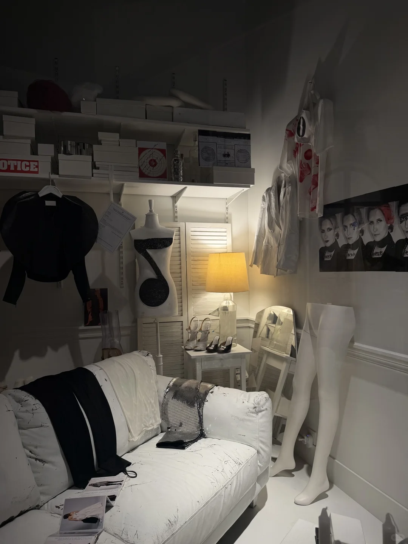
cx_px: 204
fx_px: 377
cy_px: 272
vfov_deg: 71.6
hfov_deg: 56.8
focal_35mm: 24
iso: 80
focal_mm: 6.76
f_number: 1.78
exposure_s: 1/101
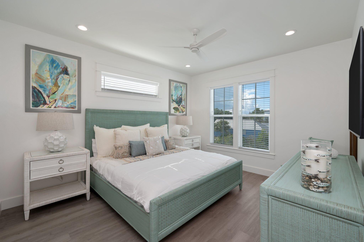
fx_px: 157
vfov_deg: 75.4
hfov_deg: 98.6
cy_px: 121
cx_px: 182
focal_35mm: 16
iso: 200
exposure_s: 1/50
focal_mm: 15.5
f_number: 9
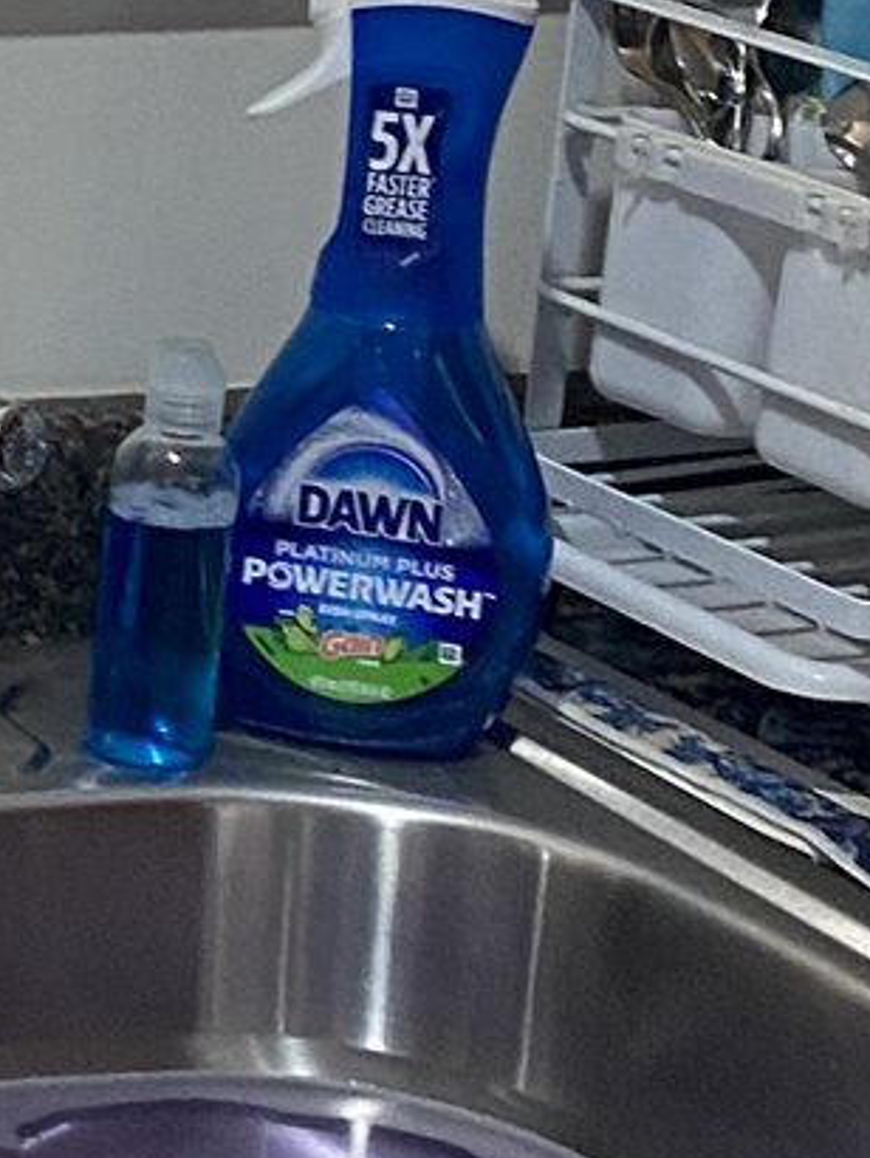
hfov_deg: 9.1
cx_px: -1291
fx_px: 4887
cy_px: 110
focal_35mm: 146
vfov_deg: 13.4
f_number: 1.8
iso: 80
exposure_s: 1/60
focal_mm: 4.25
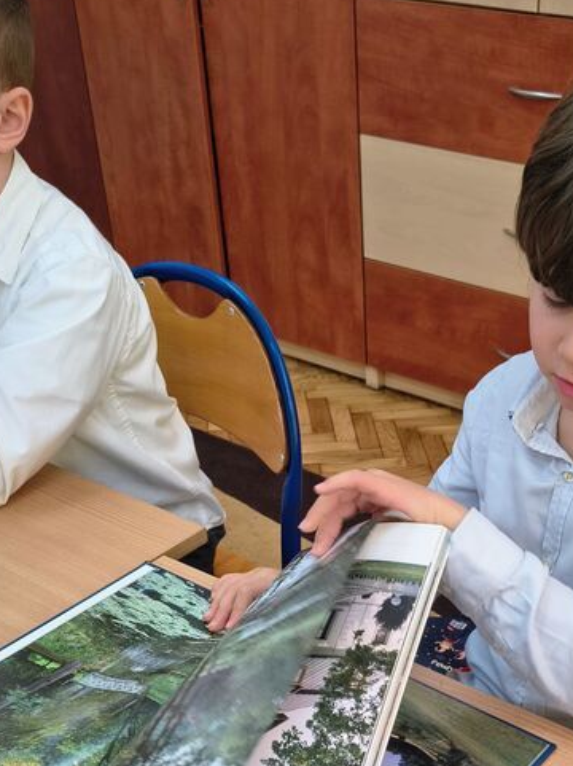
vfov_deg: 36.9
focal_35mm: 49
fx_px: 1083
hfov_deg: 29.3
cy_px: 664
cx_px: 412
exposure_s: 1/100
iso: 221
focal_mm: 5.56
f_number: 1.8
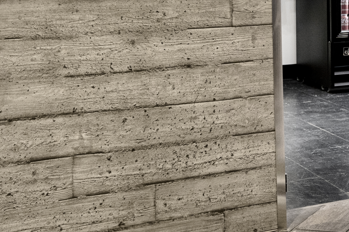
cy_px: 4
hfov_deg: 22.5
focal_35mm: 81
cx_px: 452
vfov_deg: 16.5
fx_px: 785
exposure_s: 1/60
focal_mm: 24
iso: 640
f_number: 5
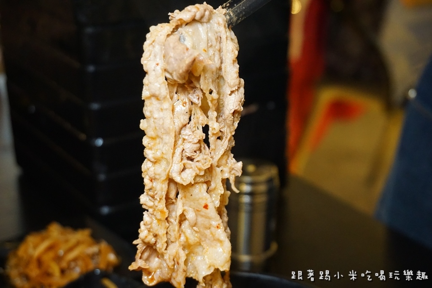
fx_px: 738
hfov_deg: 32.6
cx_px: 216
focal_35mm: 62
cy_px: 144
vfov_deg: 22.1
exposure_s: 1/80
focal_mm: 41
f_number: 5.6
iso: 3200
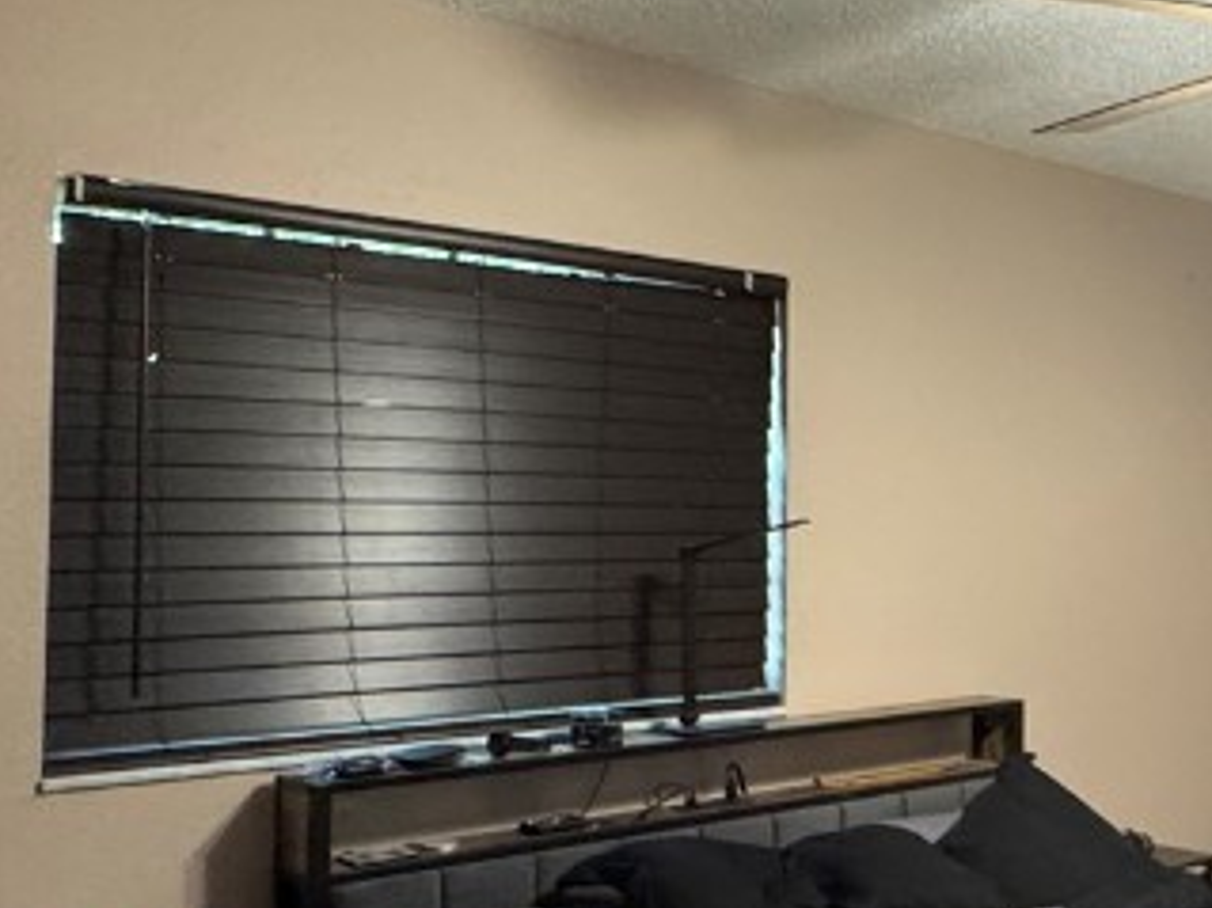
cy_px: 479
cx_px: 1242
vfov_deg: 32.2
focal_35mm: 45
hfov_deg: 37.2
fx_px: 1575
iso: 500
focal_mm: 2.22
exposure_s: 1/60
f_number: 2.2
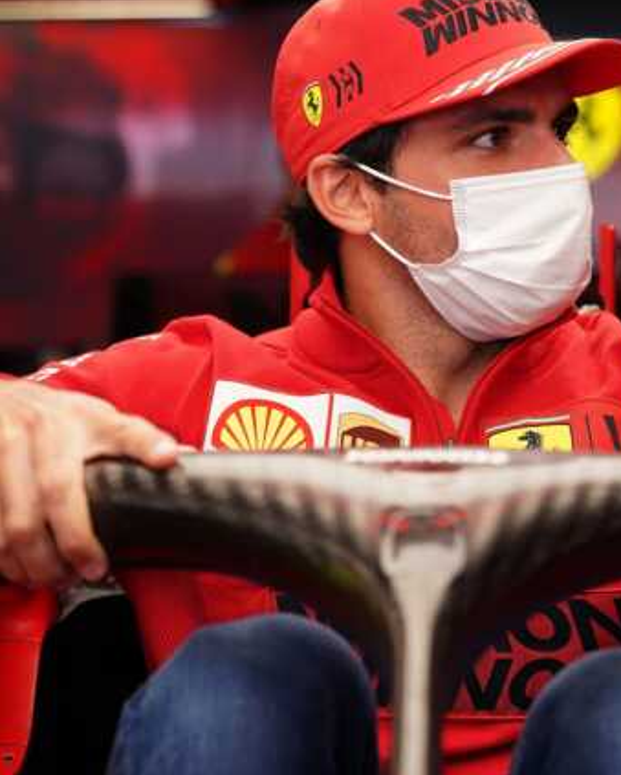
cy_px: 352
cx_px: 460
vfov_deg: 17.8
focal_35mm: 108
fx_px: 2479
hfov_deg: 14.2
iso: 640
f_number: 4
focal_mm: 70
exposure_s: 1/250
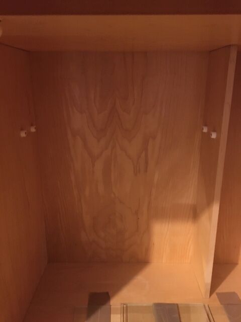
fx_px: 269
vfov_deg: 61.7
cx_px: 120
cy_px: 161
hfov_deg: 48.2
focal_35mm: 29
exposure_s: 1/17
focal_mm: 4.15
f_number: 2.2
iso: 400
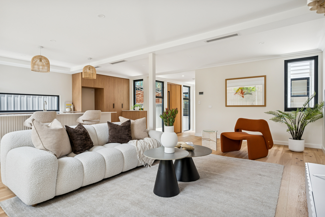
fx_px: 181
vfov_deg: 61.9
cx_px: 162
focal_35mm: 20
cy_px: 108
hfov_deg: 84.0
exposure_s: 1/100
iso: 400
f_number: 9
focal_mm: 20
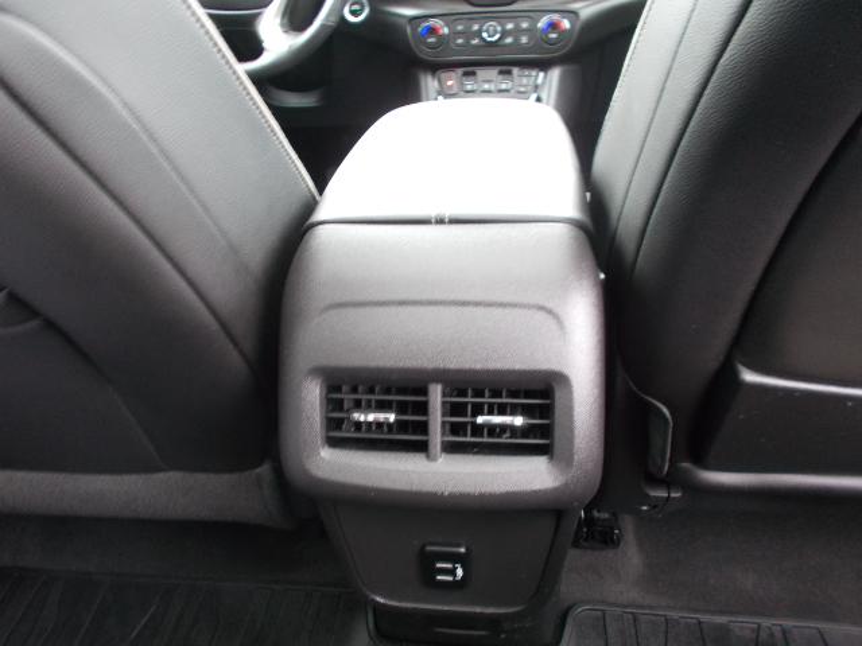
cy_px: 323
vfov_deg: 53.1
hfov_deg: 67.3
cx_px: 431
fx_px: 647
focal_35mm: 26
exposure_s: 1/25
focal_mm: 4.6
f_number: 3.2
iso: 200
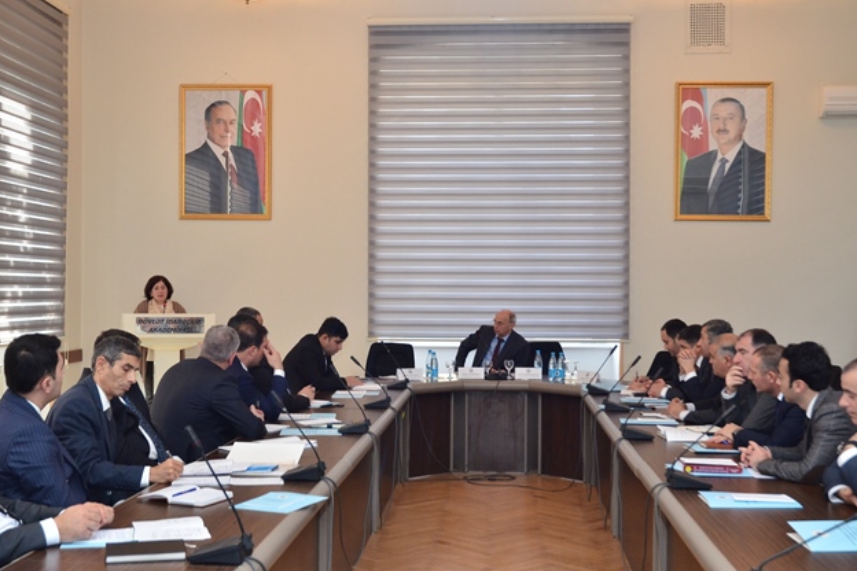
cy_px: 290
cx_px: 427
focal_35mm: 45
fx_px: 1060
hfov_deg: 44.0
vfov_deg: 30.2
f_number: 6.3
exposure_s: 1/125
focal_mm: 29
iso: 1600
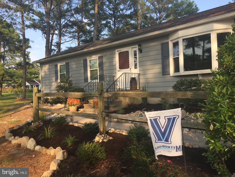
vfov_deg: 48.2
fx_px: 197
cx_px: 118
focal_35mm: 29
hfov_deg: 61.7
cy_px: 88
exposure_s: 1/581
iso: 32
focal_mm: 4.15
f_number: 2.2
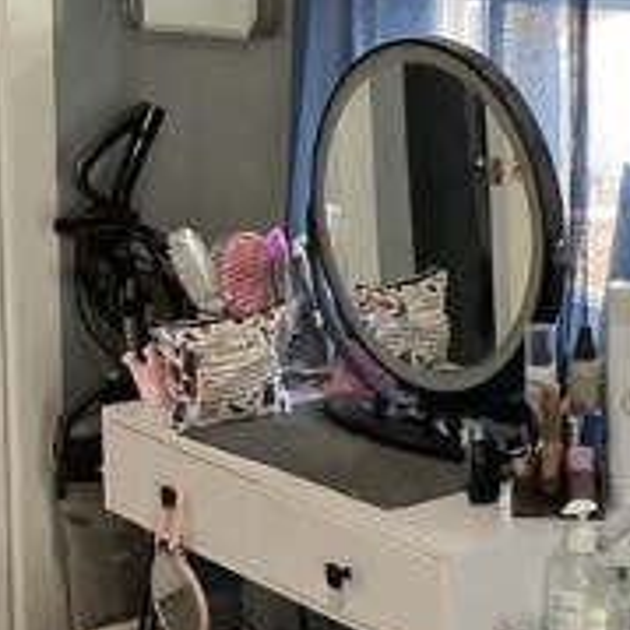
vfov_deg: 15.8
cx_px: 211
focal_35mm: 110
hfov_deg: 15.8
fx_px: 2265
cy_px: 218
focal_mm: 3
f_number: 1.8
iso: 200
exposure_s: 1/60
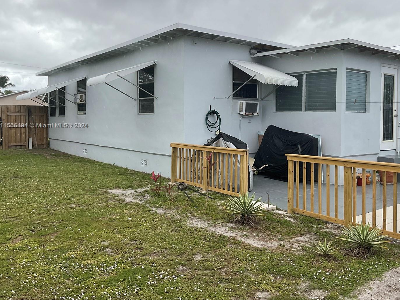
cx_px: 229
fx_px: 393
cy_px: 126
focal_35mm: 34
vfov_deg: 41.7
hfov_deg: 53.8
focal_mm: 3
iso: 16
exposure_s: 1/1195
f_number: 1.8
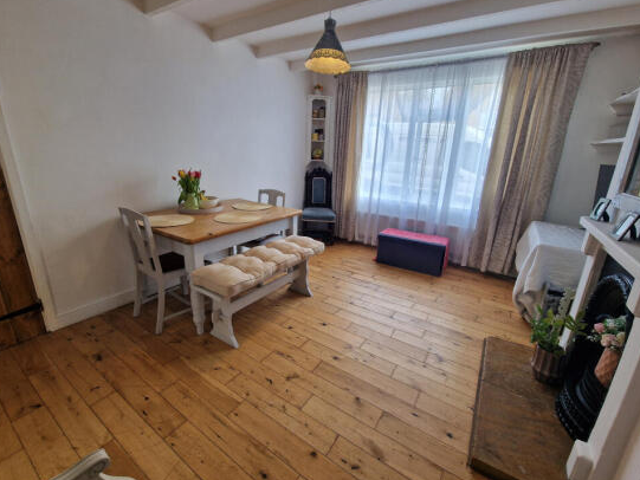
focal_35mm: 14
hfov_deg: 102.0
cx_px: 327
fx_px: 259
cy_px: 231
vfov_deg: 85.7
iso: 80
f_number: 2.2
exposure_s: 1/60
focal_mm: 2.2
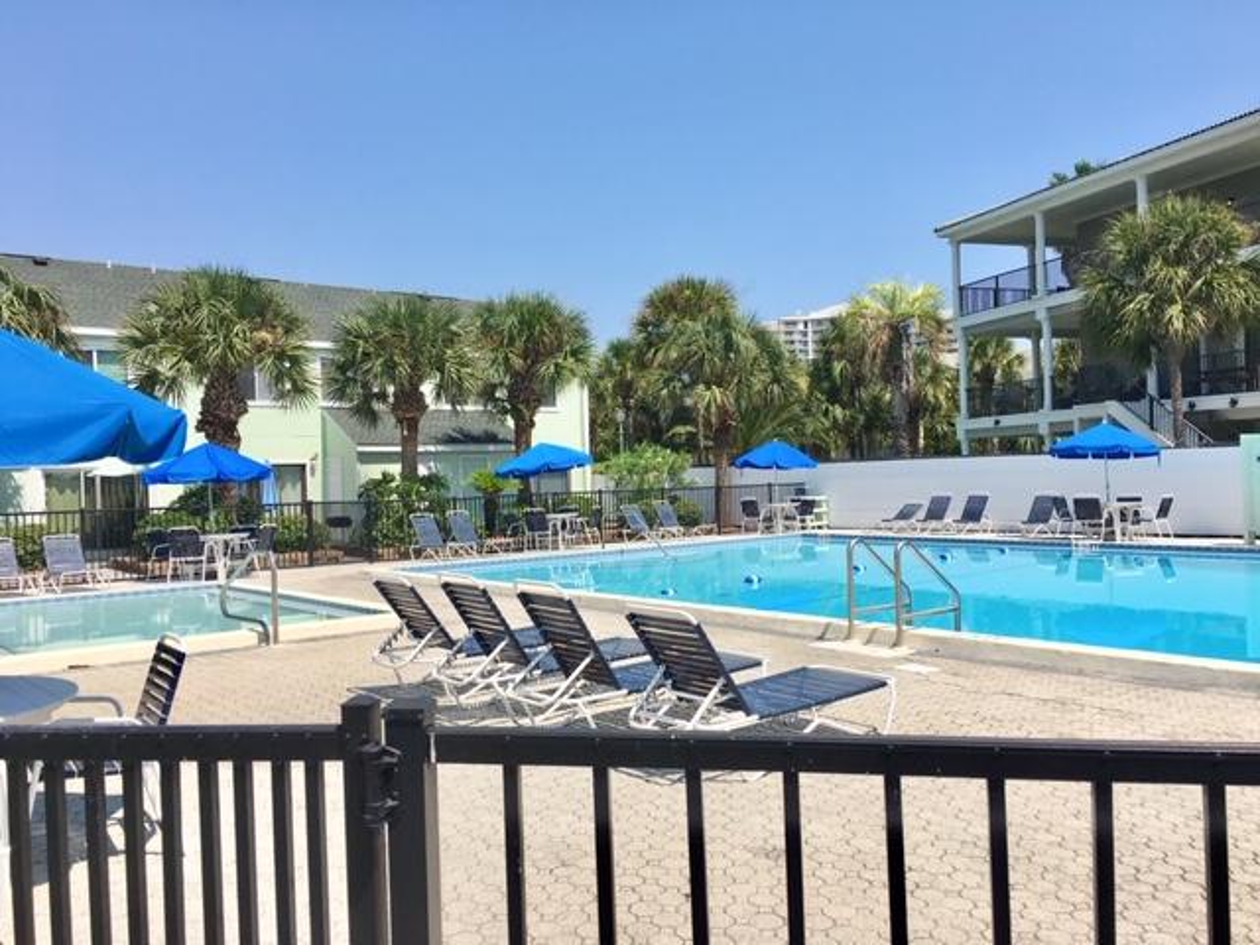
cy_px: 472
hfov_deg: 61.7
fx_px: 1056
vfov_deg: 48.2
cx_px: 630
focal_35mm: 29
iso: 25
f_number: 2.2
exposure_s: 1/2262
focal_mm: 4.15
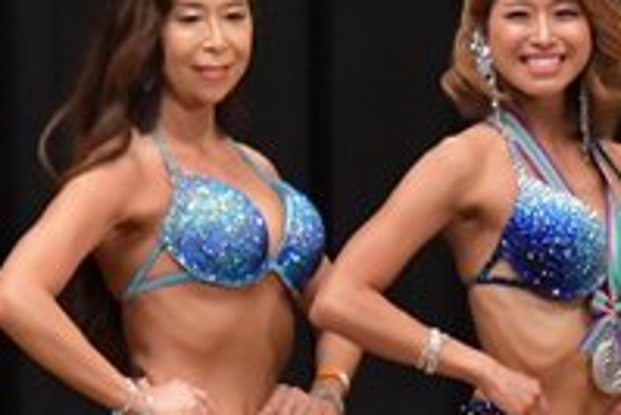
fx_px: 13568
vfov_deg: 1.8
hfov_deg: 2.6
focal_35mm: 786
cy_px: 546
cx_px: 963
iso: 6400
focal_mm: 135
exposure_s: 1/400
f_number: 5.6
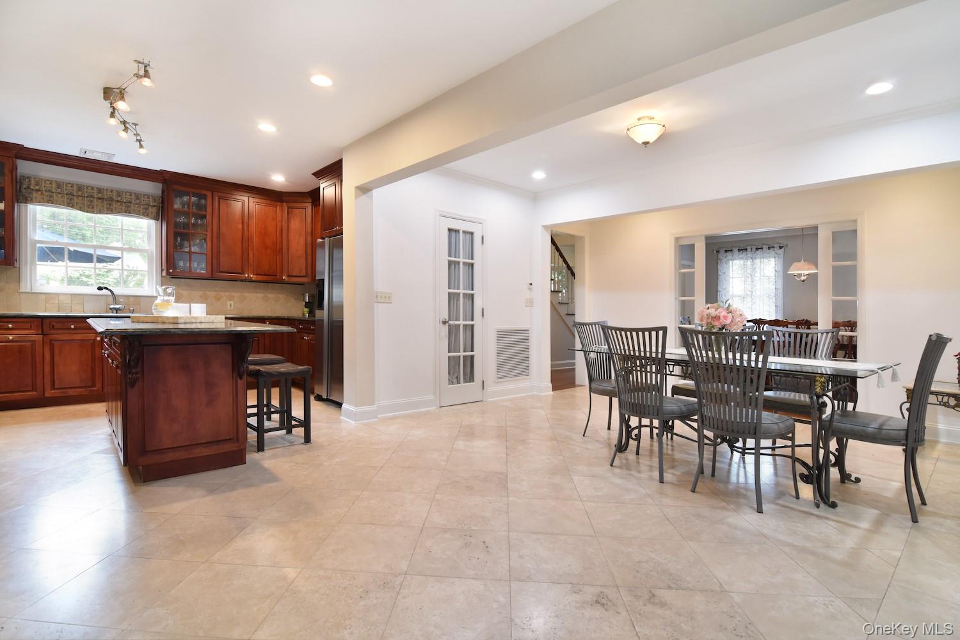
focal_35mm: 16
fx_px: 440
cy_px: 320
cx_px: 480
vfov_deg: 72.1
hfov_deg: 95.0
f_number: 8
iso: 800
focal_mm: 11
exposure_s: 1/50
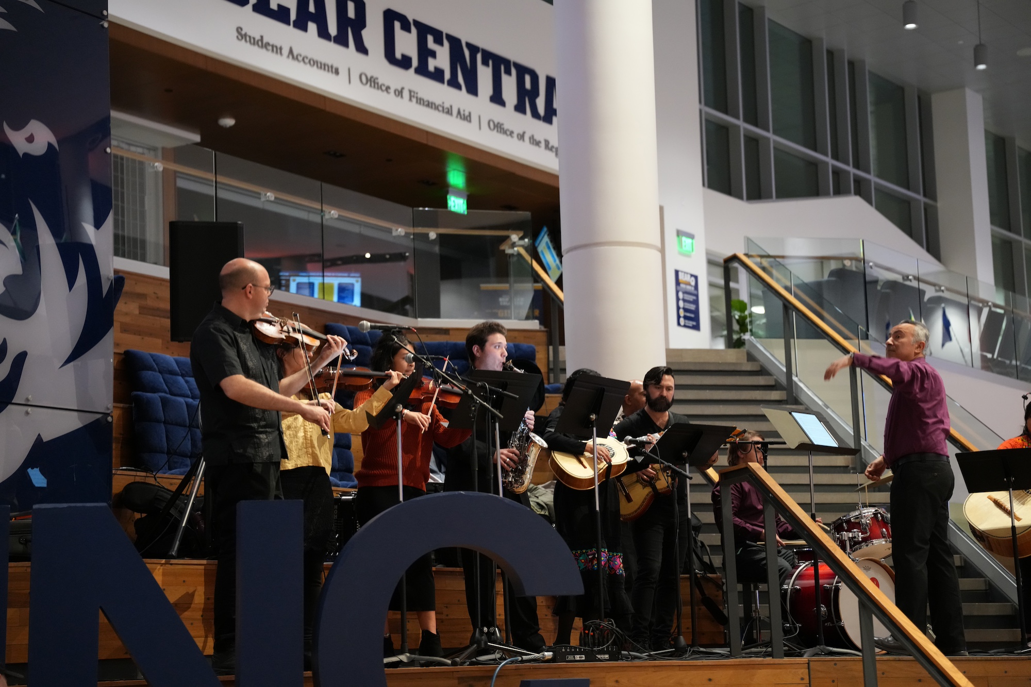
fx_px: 2004
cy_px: 344
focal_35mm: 70
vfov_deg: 19.5
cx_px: 516
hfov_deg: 28.8
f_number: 2.8
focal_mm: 70
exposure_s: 1/125
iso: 3200
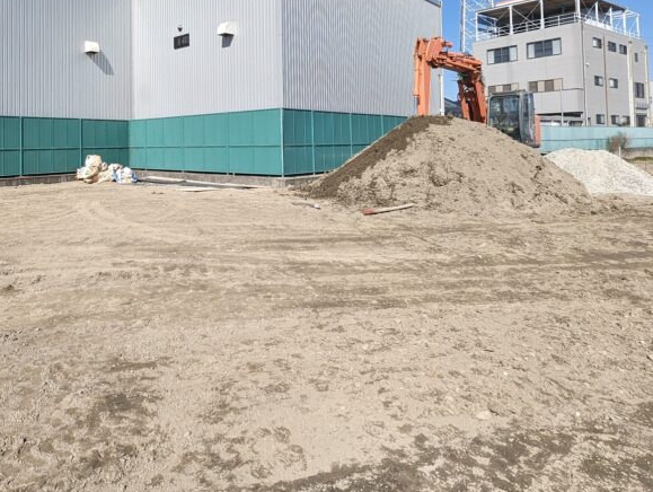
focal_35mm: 23
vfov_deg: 56.0
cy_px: 120
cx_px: 230
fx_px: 435
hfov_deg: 72.1
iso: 46
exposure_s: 1/1344
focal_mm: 1.95
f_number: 2.2
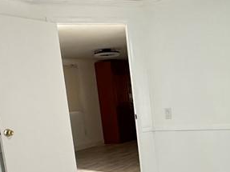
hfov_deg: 36.2
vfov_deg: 28.4
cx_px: 200
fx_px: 332
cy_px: 139
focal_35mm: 50
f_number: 2.2
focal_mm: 2.22
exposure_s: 1/60
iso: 320
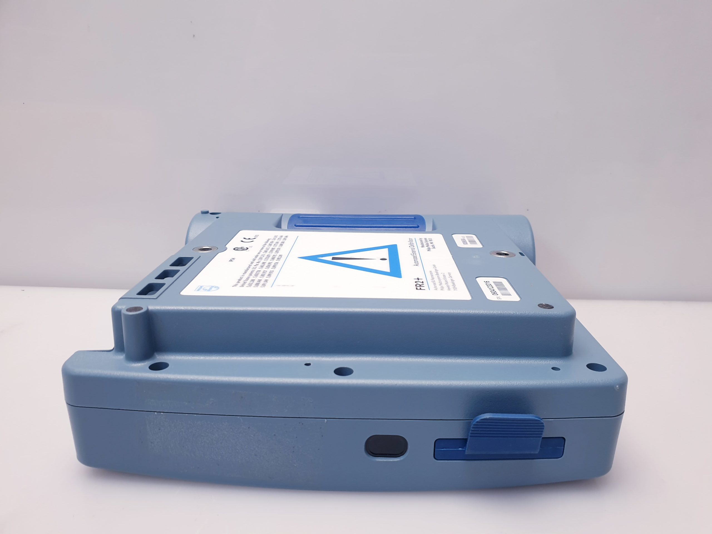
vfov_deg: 53.1
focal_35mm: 26
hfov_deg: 67.3
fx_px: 535
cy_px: 267
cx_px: 356
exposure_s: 1/50
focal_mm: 4.3
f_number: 2.4
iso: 50
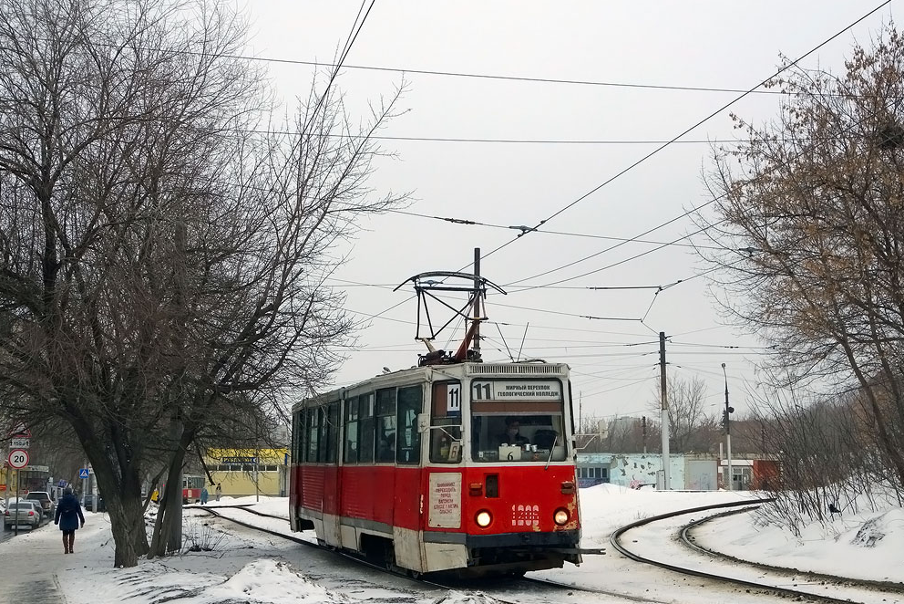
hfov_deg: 38.1
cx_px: 528
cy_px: 305
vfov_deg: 26.0
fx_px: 1306
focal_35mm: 52
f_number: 5.6
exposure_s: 1/500
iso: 125
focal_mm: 16.01
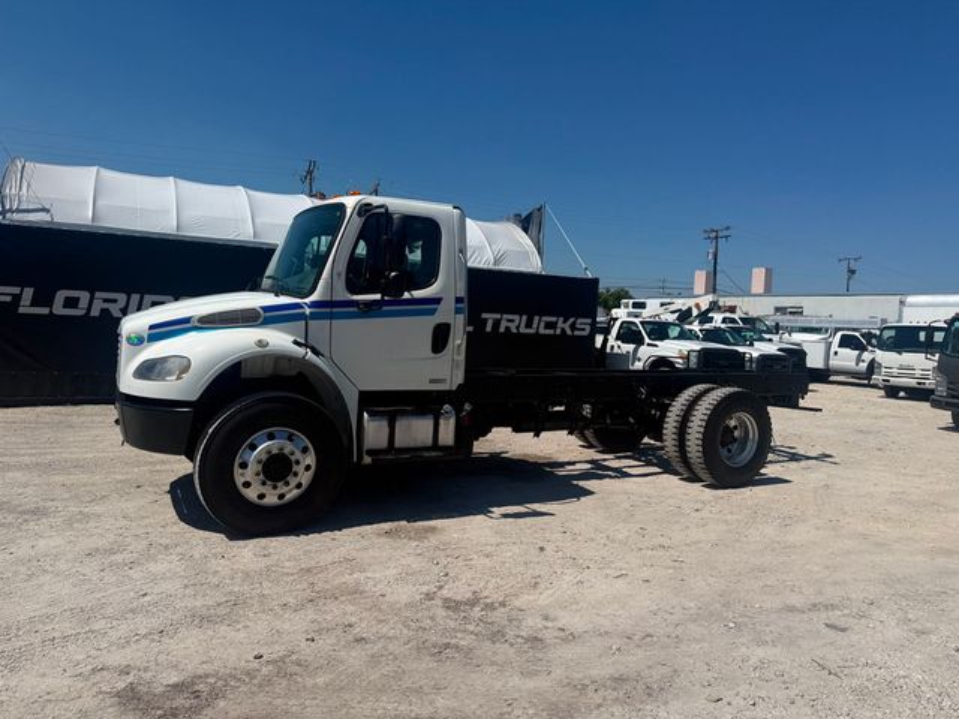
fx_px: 665
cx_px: 480
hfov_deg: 71.6
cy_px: 360
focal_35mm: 24
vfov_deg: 56.8
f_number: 1.78
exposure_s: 1/10309
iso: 80
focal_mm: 6.76
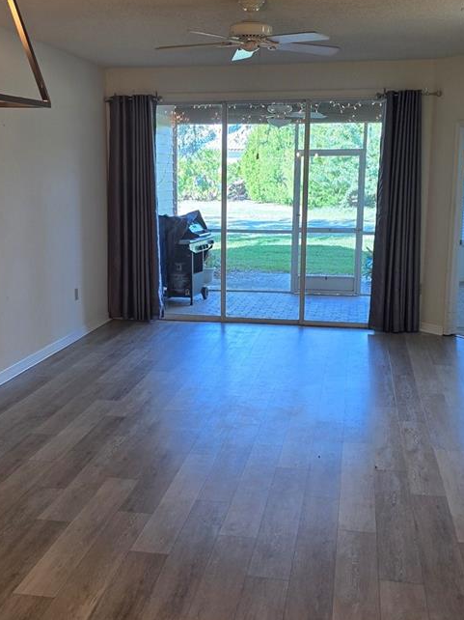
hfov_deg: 33.5
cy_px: 312
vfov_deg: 43.9
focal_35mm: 43
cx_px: 192
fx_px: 769
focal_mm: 6.3
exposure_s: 1/120
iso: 80
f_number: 1.7
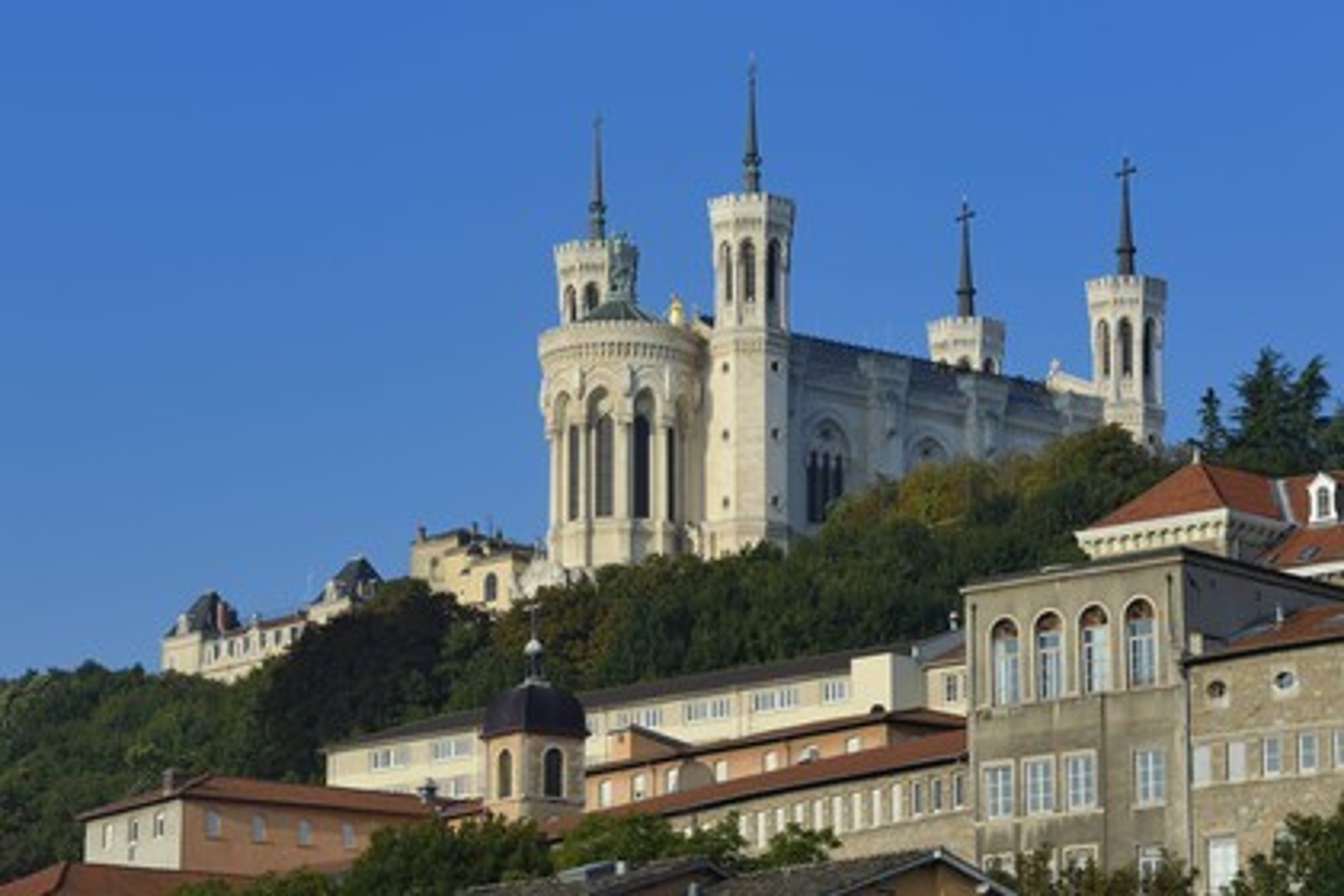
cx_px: 672
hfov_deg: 15.8
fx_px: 4853
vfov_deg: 10.5
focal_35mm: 130
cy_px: 448
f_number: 10
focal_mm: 130
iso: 100
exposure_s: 1/200
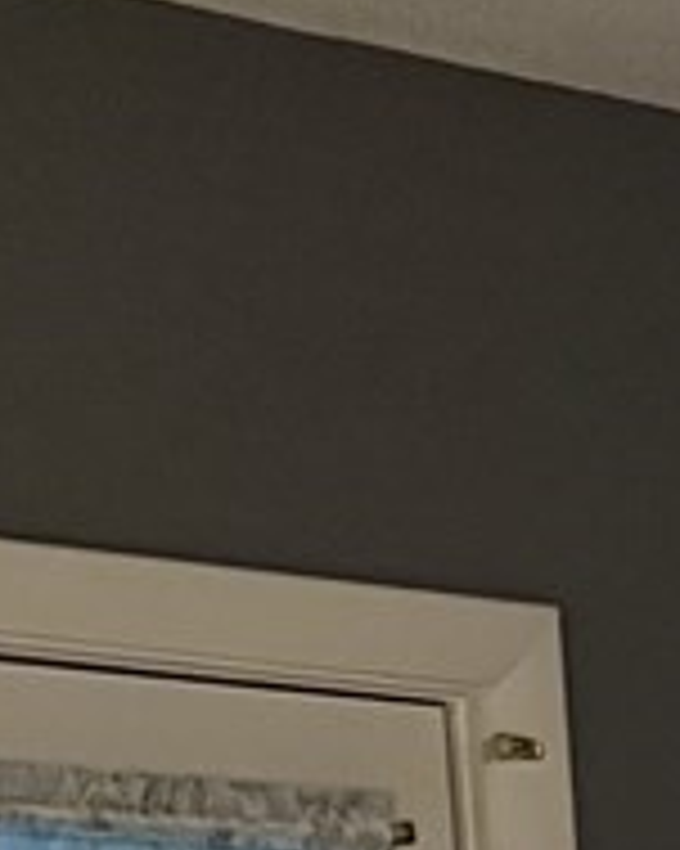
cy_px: 2276
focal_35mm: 206
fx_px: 5186
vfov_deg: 8.3
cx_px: 2319
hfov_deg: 6.6
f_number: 1.6
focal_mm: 5.96
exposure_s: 1/60
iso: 400
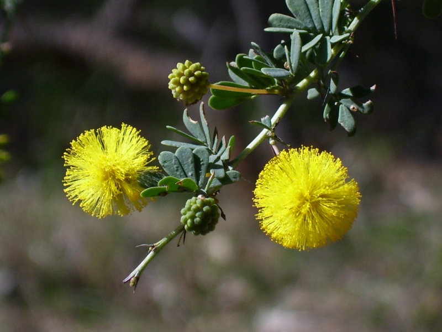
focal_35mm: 108
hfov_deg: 18.2
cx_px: 221
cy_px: 166
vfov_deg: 13.7
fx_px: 1379
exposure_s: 1/500
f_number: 4.6
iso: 80
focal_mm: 18
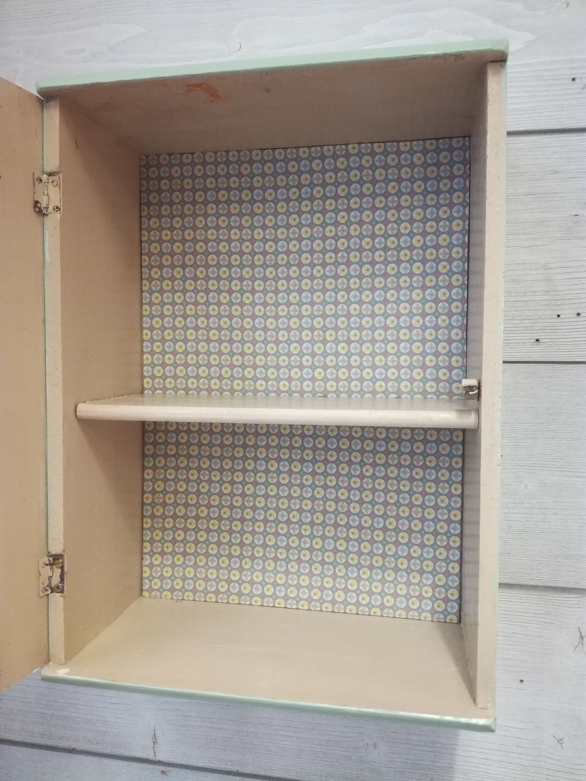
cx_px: 293
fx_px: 609
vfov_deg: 65.3
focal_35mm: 27
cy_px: 390
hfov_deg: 51.4
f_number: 2
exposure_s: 1/25
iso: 500
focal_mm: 3.79
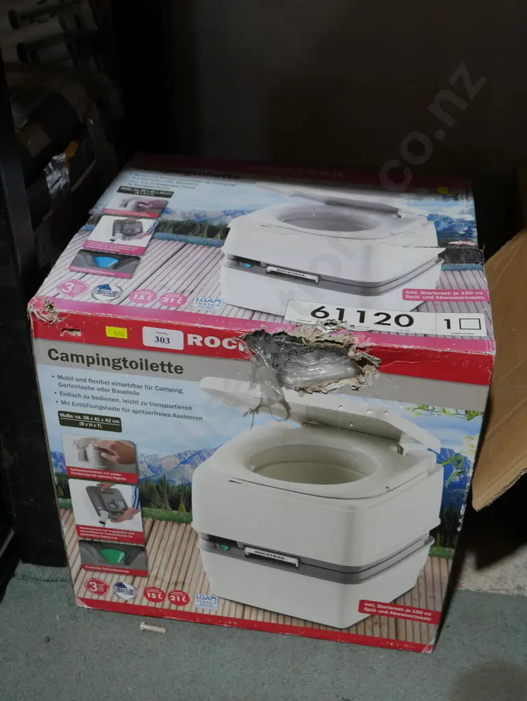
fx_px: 811
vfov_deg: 46.8
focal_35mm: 40
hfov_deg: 36.0
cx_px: 264
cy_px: 350
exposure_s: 1/60
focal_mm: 20
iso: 400
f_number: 4.5
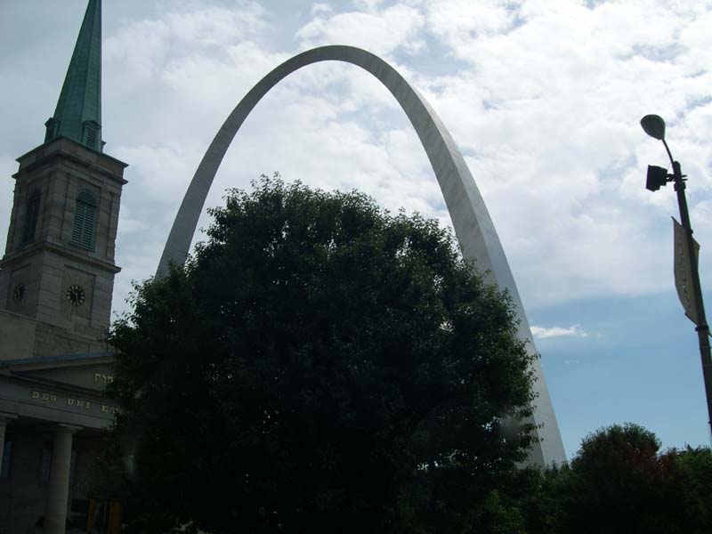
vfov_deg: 37.7
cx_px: 356
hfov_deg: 49.0
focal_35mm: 38
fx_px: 782
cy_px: 267
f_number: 7.6
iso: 100
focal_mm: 8
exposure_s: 1/303
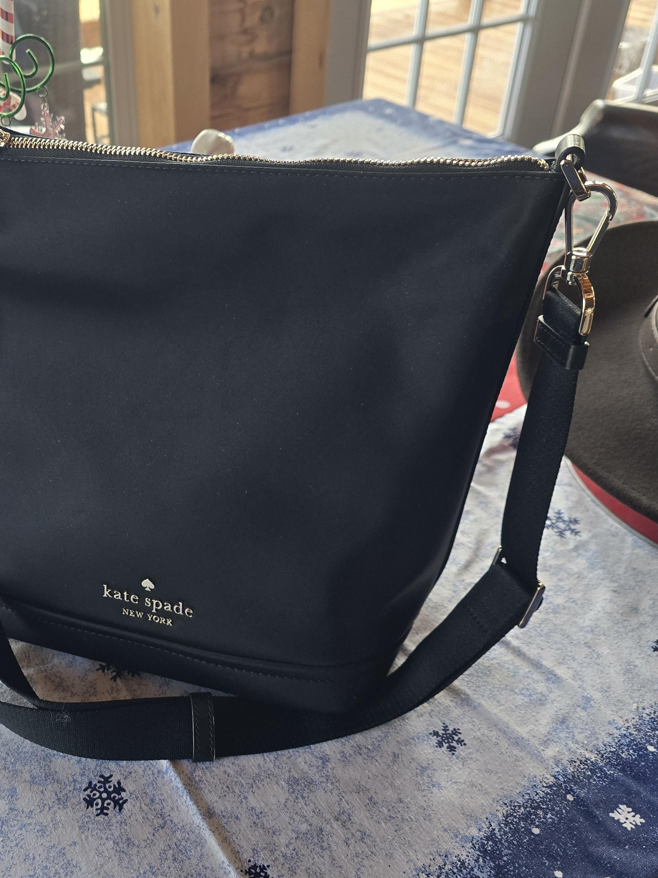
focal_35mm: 34
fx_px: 862
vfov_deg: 54.0
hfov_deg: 40.8
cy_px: 447
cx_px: 177
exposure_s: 1/180
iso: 160
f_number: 1.7
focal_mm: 6.3
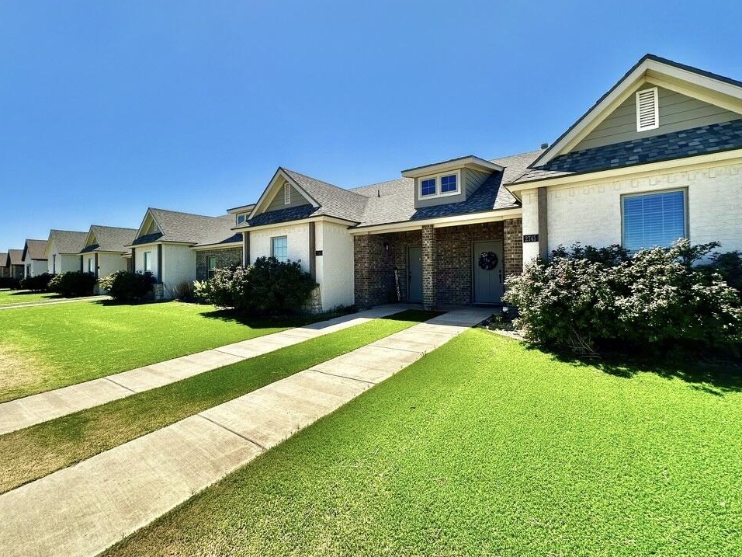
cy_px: 270
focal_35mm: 15
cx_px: 369
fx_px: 322
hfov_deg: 98.2
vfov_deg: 81.7
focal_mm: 2.22
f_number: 2.2
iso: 50
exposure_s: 1/1715
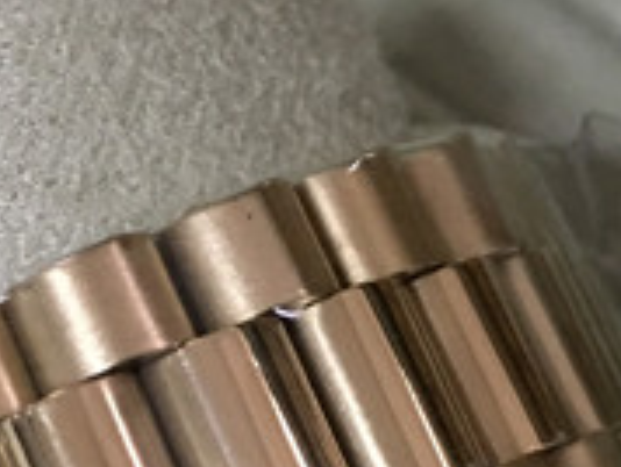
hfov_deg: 17.1
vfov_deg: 12.9
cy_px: 465
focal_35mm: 114
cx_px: 119
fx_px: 2048
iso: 200
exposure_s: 1/25
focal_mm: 4.15
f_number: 2.2
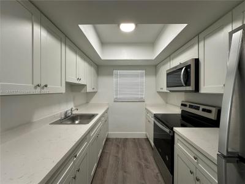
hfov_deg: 102.1
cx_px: 122
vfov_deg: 85.7
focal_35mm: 14
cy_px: 92
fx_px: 99
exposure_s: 1/120
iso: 160
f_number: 2.2
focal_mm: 2.22
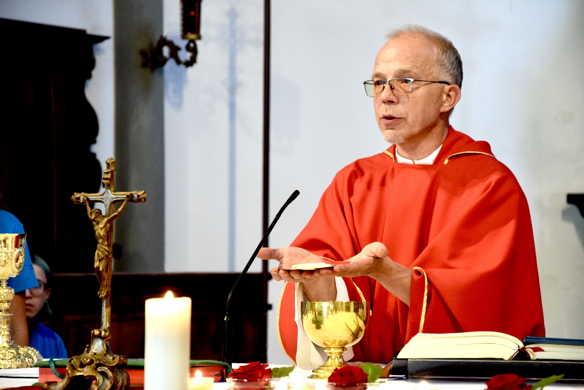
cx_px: 292
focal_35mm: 138
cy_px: 195
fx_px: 2240
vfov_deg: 10.0
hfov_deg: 14.9
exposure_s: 1/60
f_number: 5.6
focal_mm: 92
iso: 2800
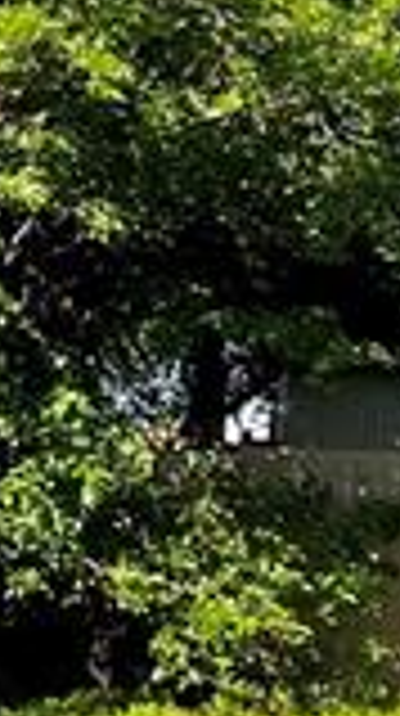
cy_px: 842
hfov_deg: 6.2
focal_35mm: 183
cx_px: -719
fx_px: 3464
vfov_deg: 11.6
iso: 50
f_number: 1.6
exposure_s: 1/821
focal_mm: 5.1
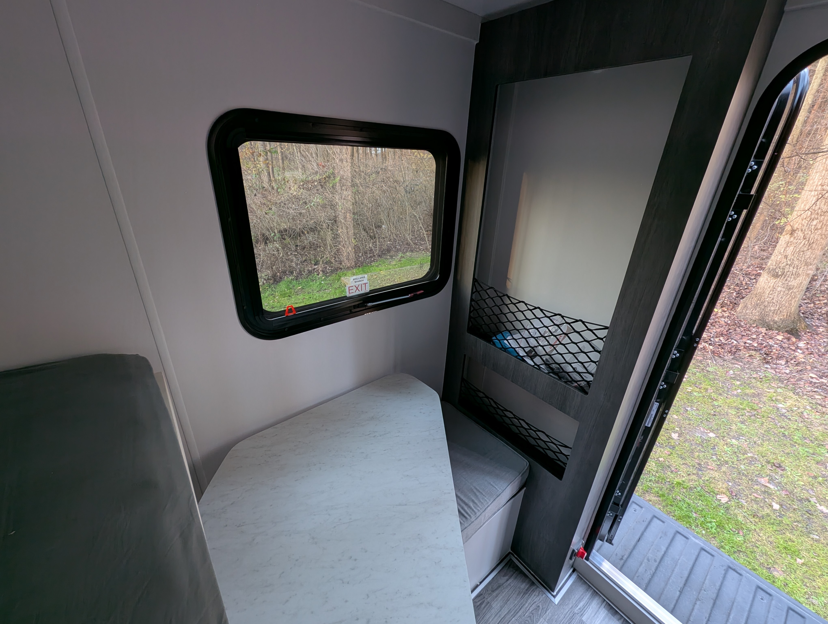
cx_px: 414
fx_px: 311
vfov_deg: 90.1
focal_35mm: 13
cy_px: 312
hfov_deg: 106.1
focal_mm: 1.95
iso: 116
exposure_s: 1/23.8
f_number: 2.2
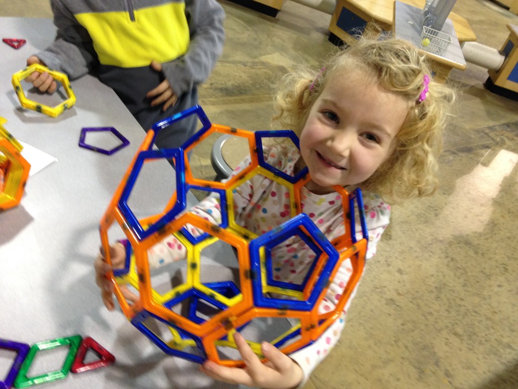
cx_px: 259
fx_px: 494
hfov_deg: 55.4
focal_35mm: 33
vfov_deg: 42.9
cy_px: 194
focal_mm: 4.12
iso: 160
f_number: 2.4
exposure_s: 1/20
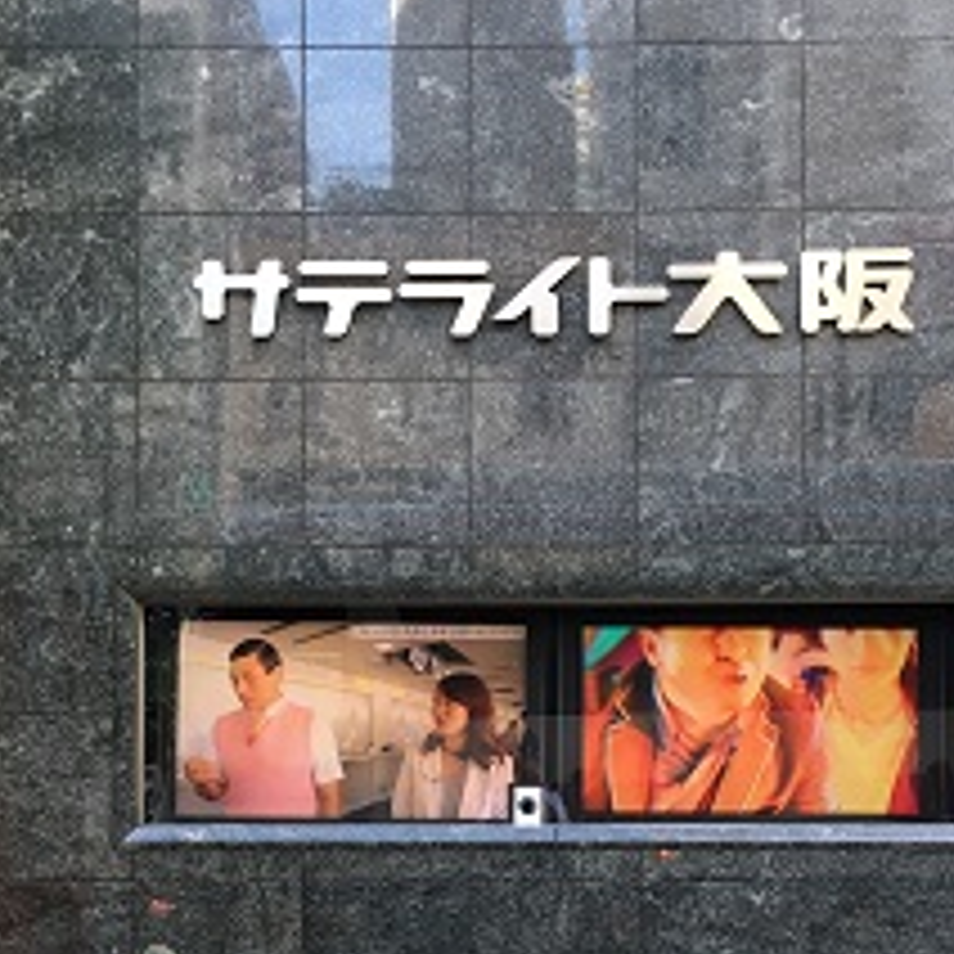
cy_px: 670
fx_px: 1808
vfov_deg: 29.3
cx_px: 486
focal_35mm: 58
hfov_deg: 29.6
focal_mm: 4.15
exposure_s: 1/40
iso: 25
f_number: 2.2
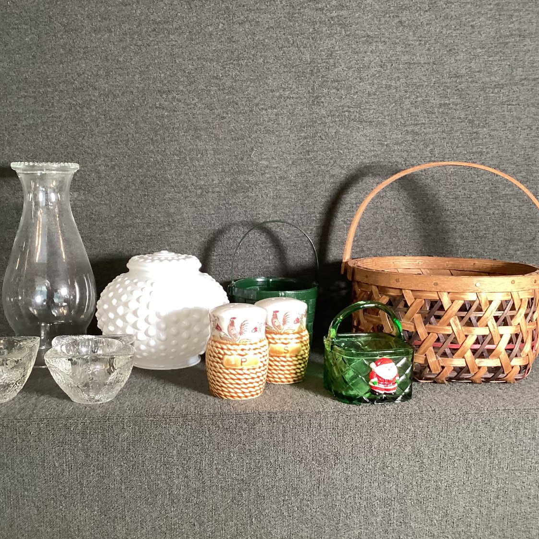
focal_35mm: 37
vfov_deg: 44.9
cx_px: 240
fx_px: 652
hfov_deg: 44.9
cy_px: 271
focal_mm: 3.3
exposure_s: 1/60
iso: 200
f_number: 2.4
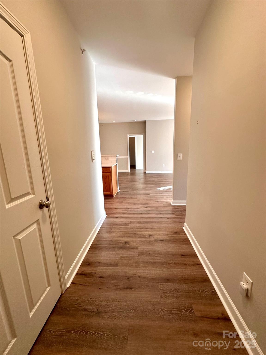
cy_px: 178
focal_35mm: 14
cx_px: 133
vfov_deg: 102.1
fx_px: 143
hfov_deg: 85.7
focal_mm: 2.22
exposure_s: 1/120
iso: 160
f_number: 2.2
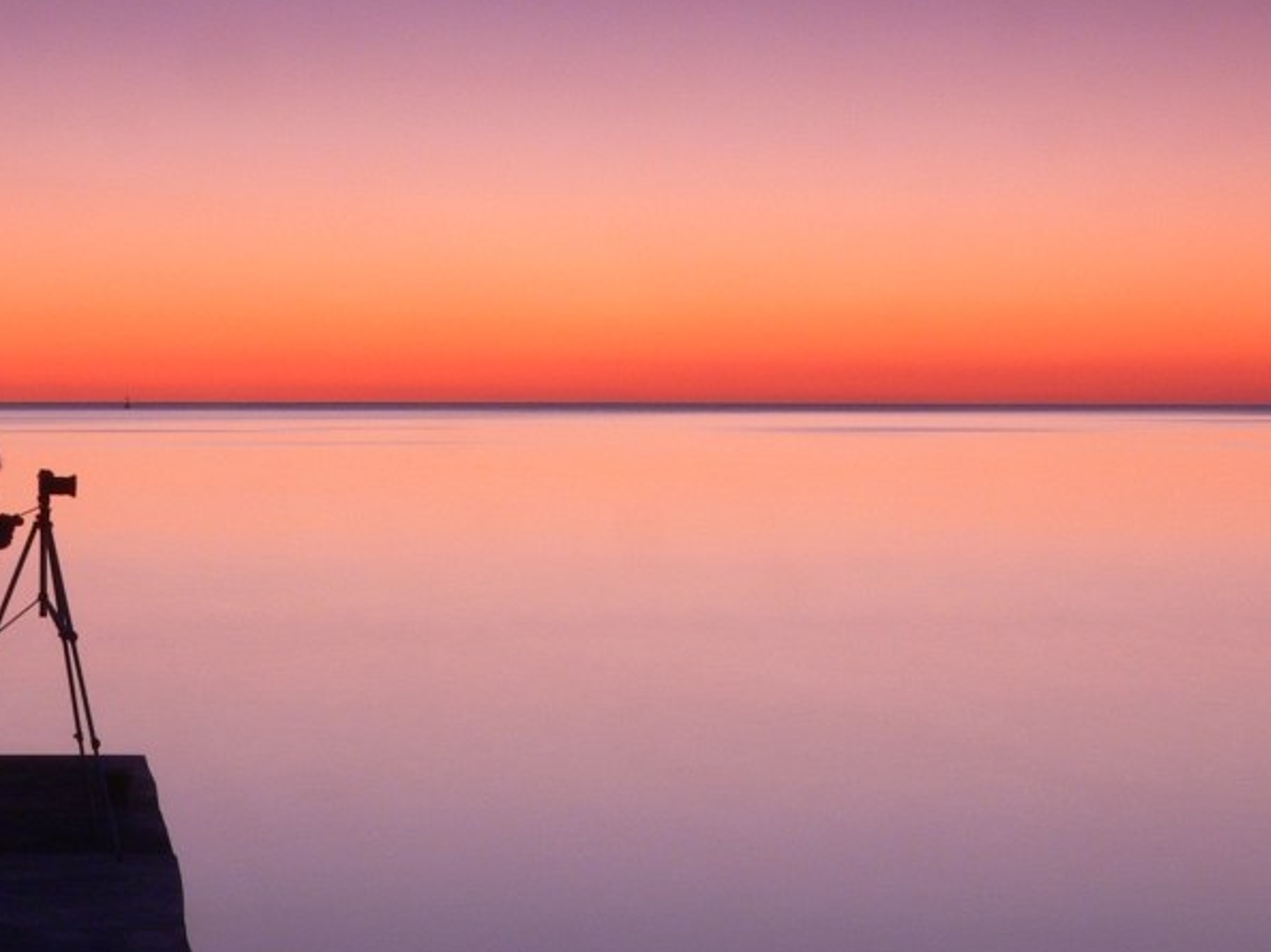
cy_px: 730
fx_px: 3634
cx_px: 210
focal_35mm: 99
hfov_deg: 19.6
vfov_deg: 14.9
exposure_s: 30
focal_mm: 10.3
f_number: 11
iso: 80
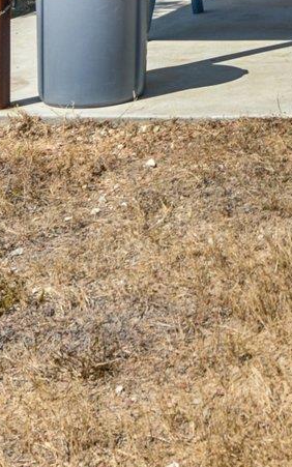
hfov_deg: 15.5
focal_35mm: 74
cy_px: -152
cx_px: 497
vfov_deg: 24.1
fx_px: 942
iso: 100
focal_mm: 16
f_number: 8
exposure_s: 1/320
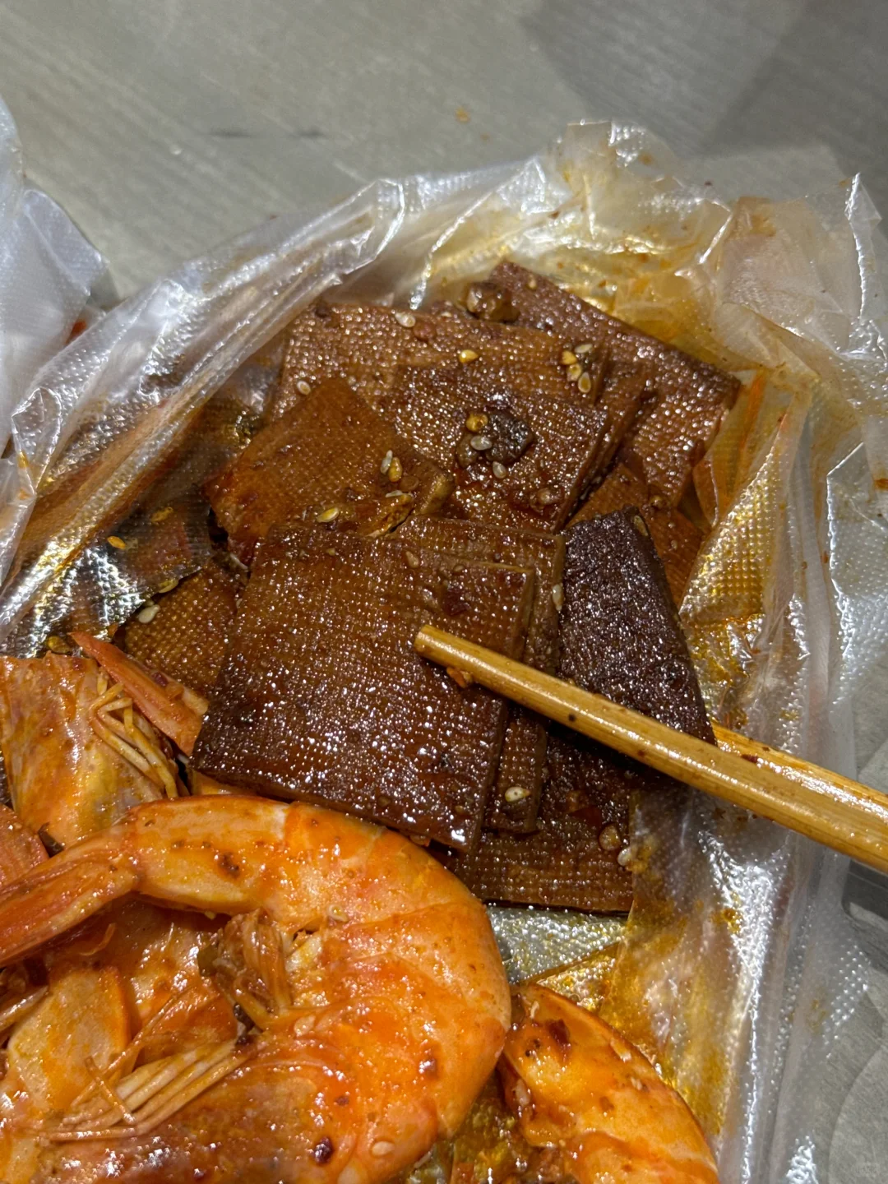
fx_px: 1642
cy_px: 592
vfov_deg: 39.7
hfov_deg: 30.3
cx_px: 444
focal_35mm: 48
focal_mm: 6.76
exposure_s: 1/50
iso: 125
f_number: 1.78
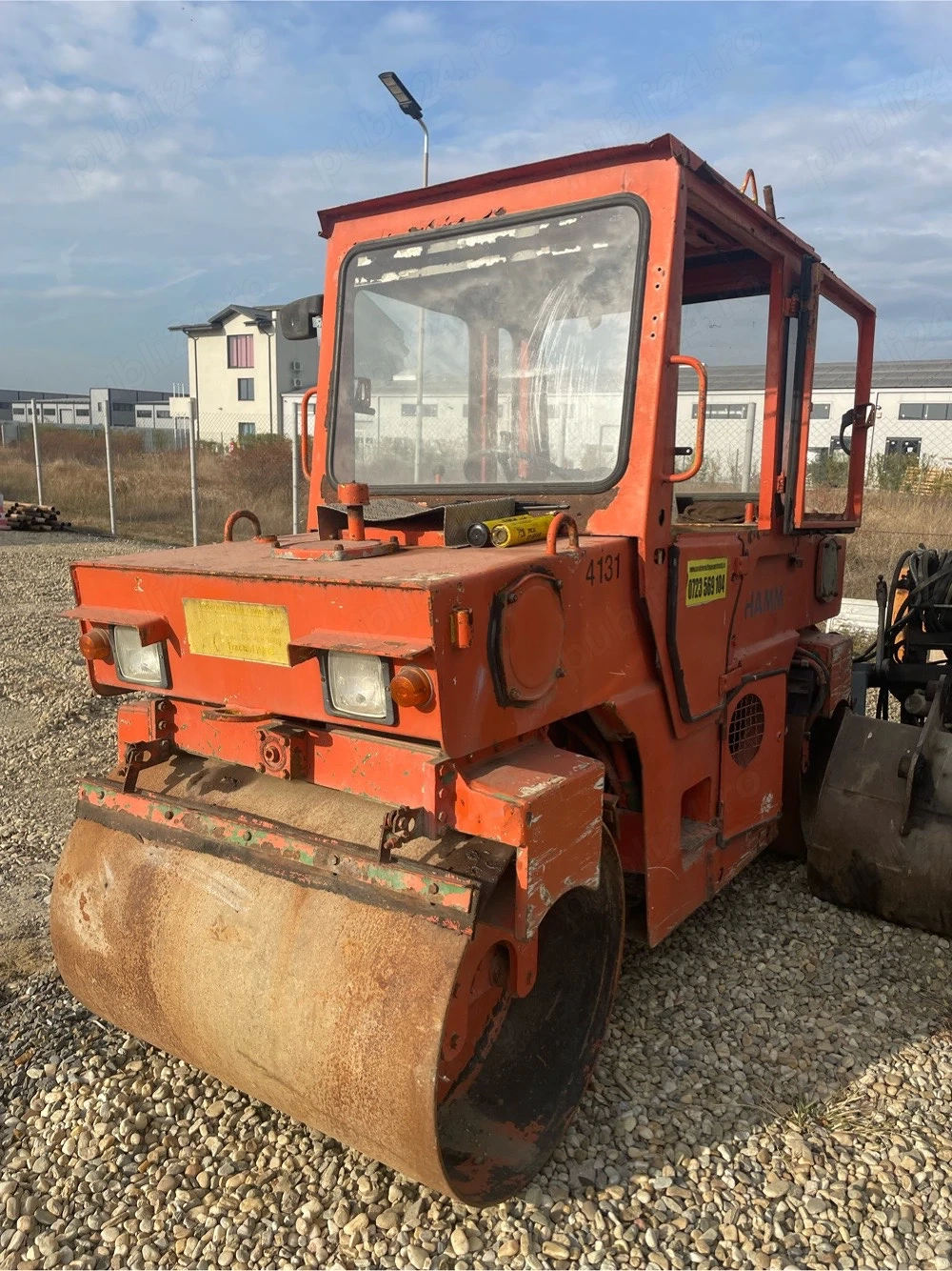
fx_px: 954
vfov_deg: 67.3
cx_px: 476
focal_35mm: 26
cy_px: 636
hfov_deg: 53.0
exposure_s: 1/3300
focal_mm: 4.2
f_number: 1.6
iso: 32
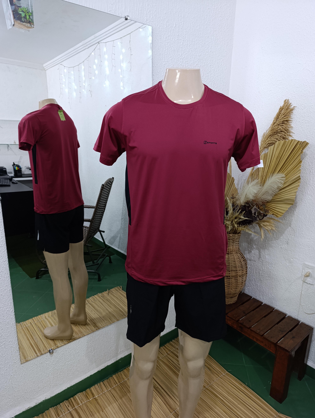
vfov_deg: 73.8
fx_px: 278
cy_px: 209
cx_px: 158
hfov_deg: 59.0
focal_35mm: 23
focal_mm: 6.14
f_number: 1.6
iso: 1600
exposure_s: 1/60
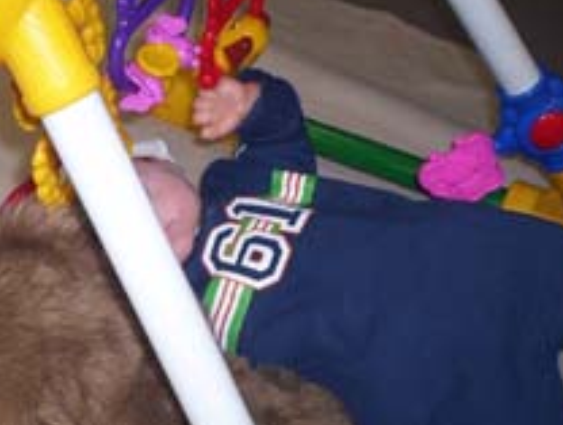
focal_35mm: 64
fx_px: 1043
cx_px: 125
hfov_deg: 29.6
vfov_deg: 22.9
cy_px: 282
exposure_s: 1/60
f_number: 4.5
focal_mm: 4.99
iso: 140
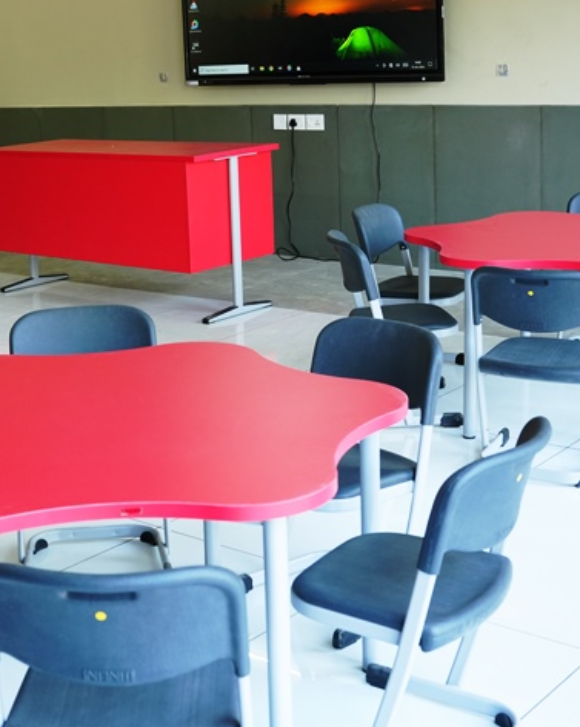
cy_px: 282
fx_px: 1310
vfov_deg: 30.9
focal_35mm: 61
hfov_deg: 24.3
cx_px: 68
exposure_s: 1/100
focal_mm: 35
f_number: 5
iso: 1000
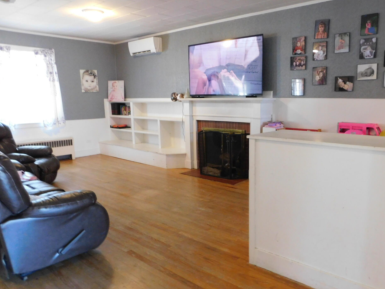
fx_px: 311
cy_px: 159
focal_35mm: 28
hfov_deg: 62.8
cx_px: 232
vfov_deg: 49.7
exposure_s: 1/15
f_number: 3
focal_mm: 4
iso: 400
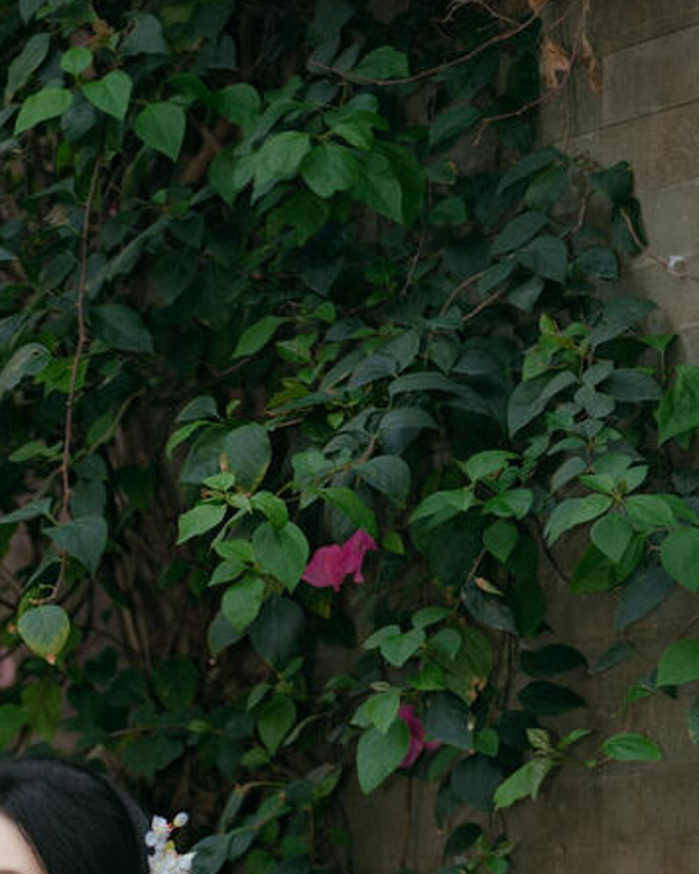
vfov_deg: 5.5
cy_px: 1255
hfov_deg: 4.5
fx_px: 8951
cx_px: -10
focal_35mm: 346
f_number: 2.8
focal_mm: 104
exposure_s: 1/125
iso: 200
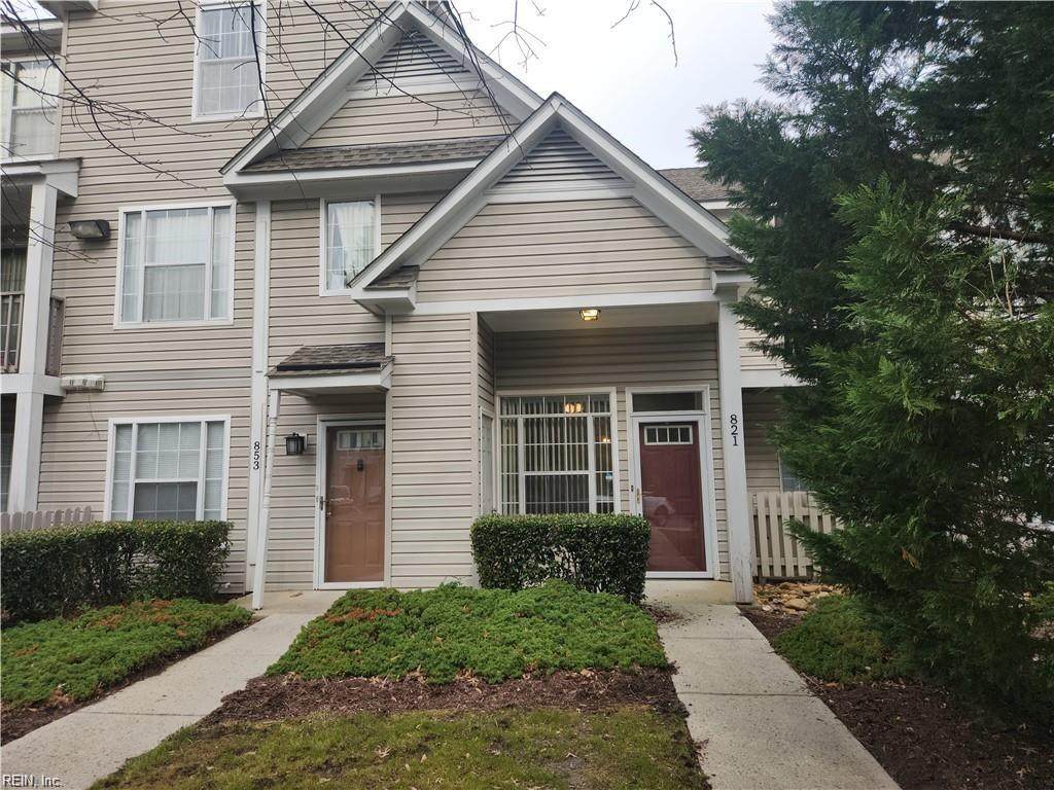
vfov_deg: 58.9
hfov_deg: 73.9
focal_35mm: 23
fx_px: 700
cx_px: 527
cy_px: 395
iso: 20
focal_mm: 5.4
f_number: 1.8
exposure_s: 1/538
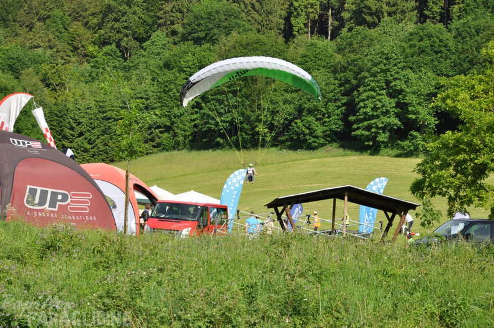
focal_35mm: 128
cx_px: 247
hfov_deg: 16.1
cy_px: 164
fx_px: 1747
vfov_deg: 10.7
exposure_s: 1/320
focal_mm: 85
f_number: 9
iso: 200
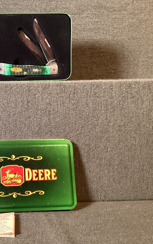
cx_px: 9
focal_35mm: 44
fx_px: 294
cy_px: 122
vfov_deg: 45.3
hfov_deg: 27.9
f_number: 2.4
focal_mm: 3.3
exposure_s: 1/33
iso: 250
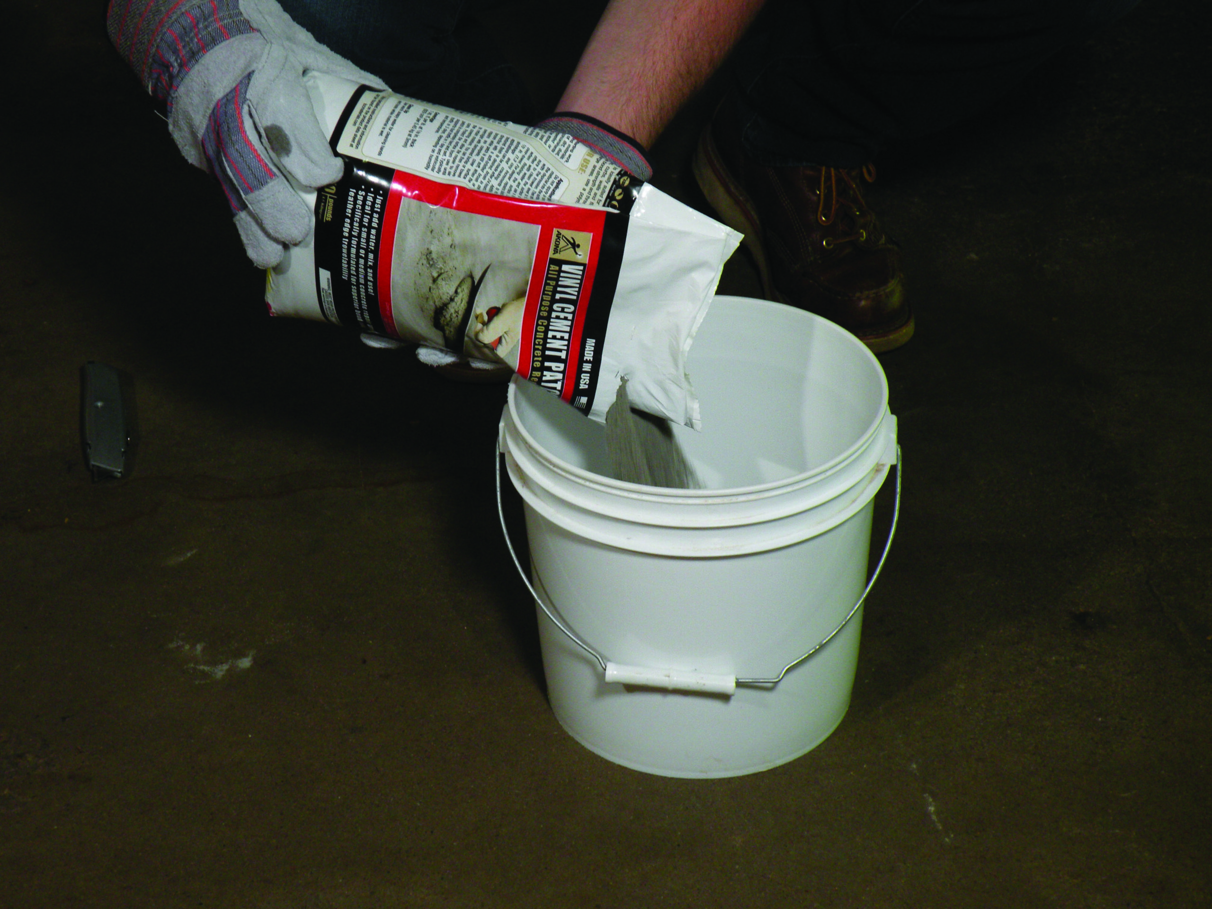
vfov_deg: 17.6
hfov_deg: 23.3
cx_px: 606
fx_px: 2941
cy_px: 454
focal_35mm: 84
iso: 168
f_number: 4
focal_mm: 14.9
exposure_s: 1/68
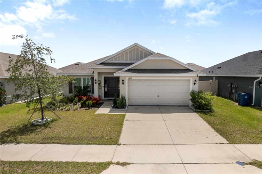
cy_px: 87
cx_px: 131
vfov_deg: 57.2
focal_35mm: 22
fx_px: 160
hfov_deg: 78.6
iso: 100
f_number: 2.8
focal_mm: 8.38
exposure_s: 1/60
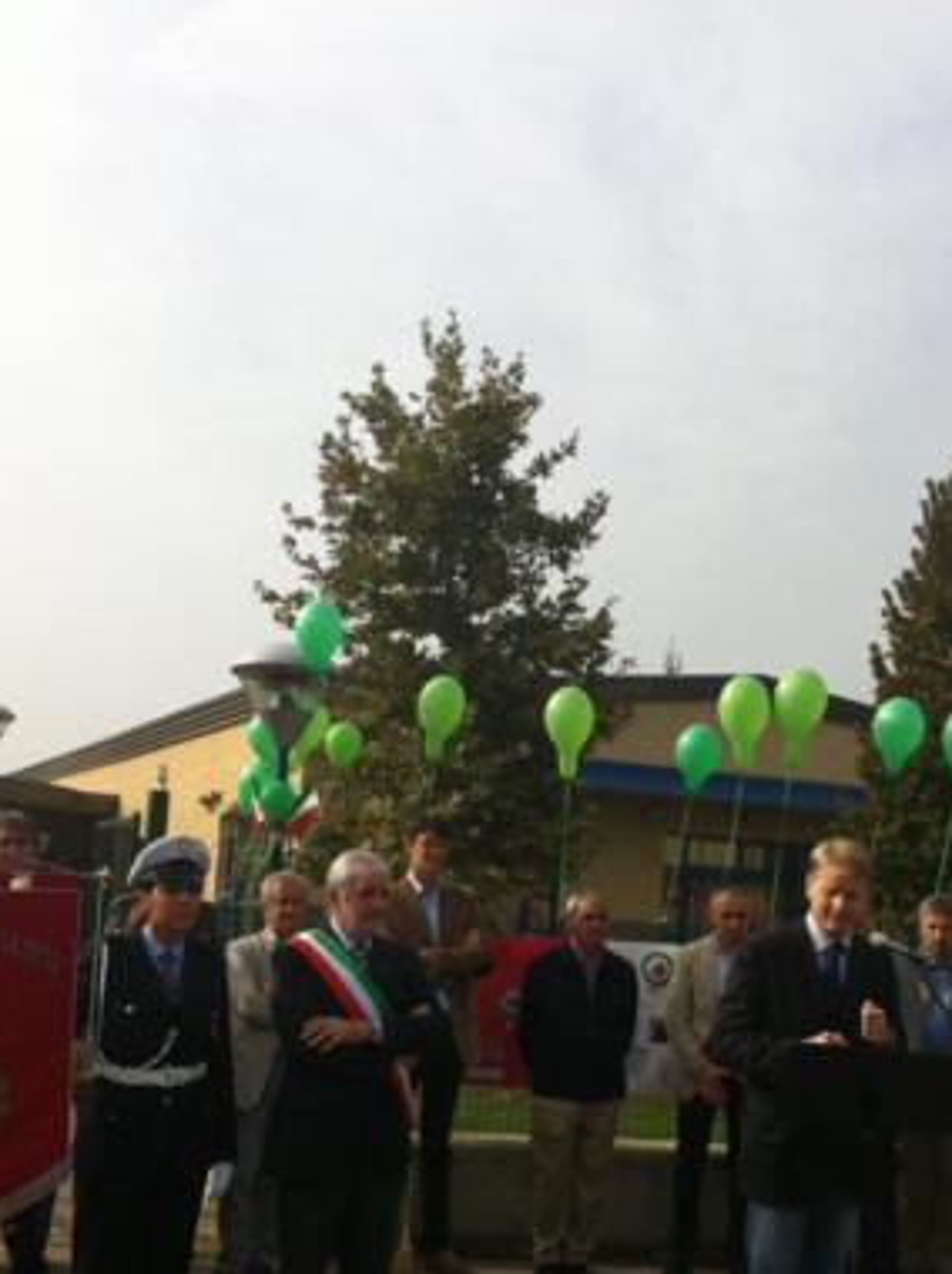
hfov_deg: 31.4
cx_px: 568
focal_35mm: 46
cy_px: 801
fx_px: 1691
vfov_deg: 41.0
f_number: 2.8
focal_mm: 3.85
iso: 80
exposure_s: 1/1257
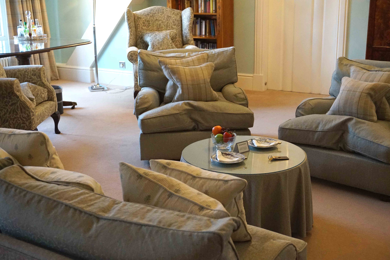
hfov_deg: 41.1
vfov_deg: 28.0
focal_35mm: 48
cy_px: 130
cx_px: 195
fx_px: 520
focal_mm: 32
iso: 3200
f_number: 5
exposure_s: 1/125
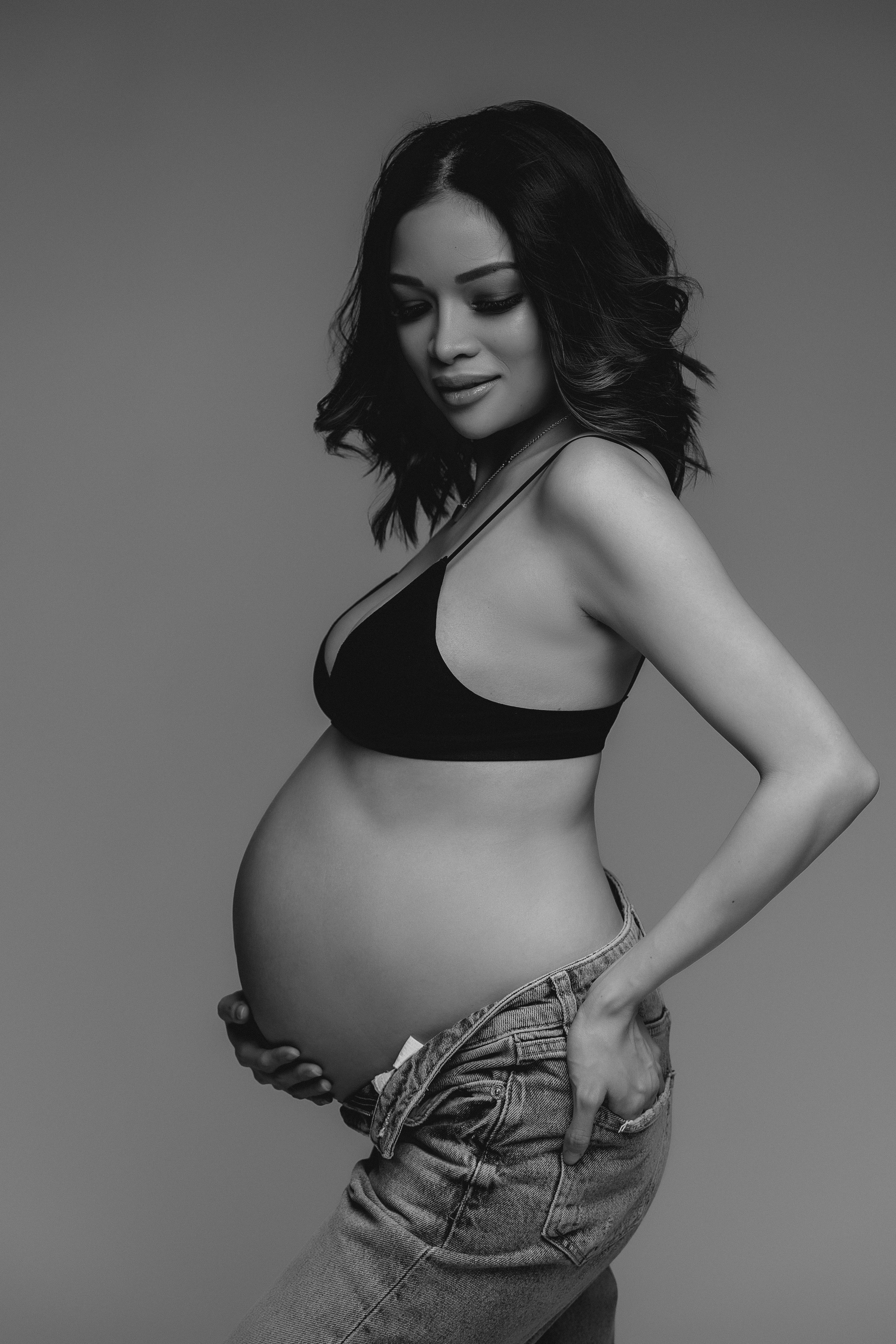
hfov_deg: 19.5
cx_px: 448
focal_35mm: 70
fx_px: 2613
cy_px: 672
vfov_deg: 28.8
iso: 200
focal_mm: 70
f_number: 5.6
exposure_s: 1/200
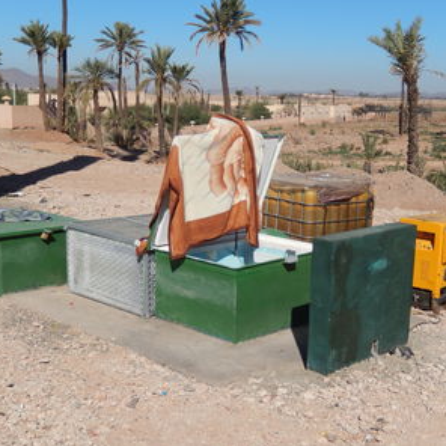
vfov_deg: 34.7
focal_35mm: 49
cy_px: 223
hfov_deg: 34.7
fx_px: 714
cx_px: 244
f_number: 8.4
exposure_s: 1/400
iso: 125
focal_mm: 7.3
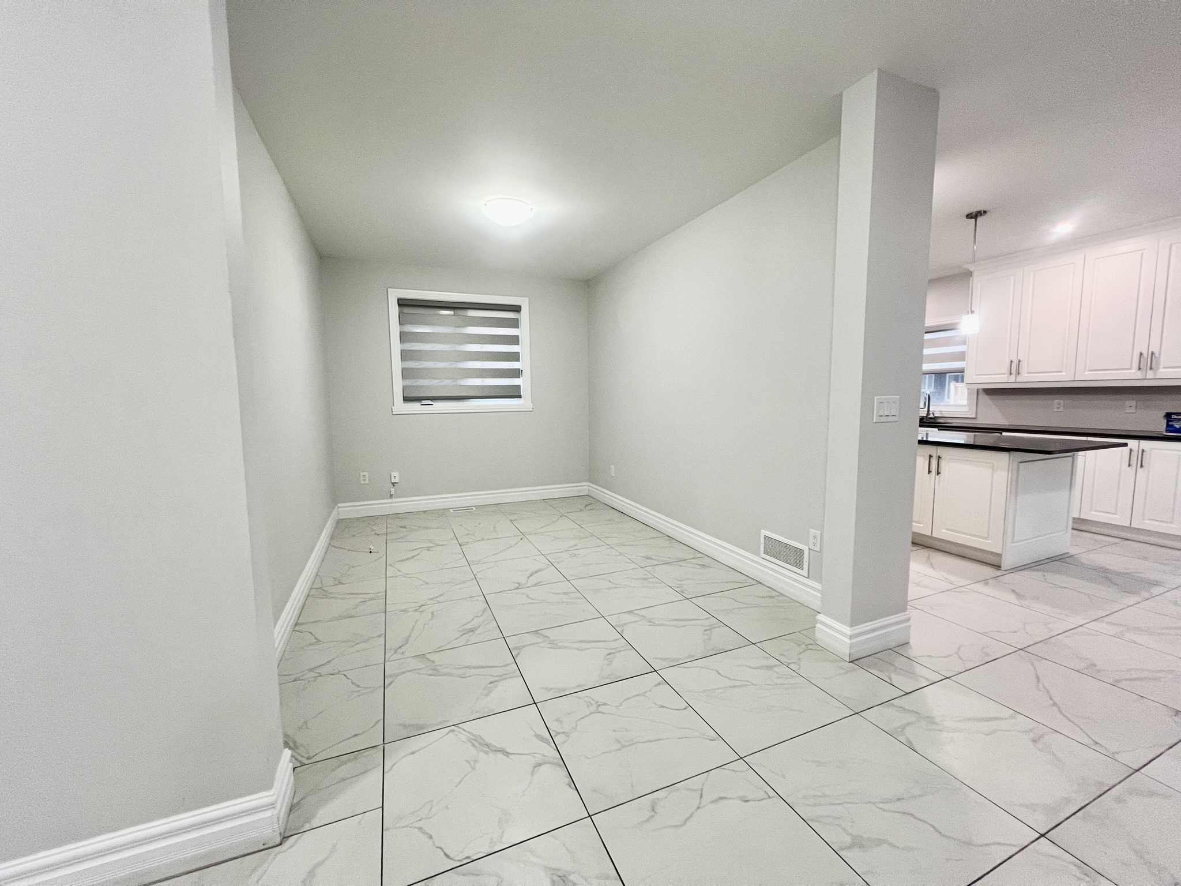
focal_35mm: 13
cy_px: 443
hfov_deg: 106.2
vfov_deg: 89.9
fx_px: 444
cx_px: 590
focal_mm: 1.57
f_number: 1.8
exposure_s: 1/120
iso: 200
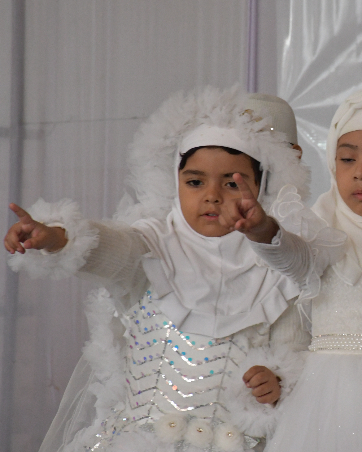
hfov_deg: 5.6
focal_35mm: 278
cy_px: 206
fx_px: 3723
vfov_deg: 7.0
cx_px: 356
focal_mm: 116
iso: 3200
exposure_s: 1/125
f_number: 10
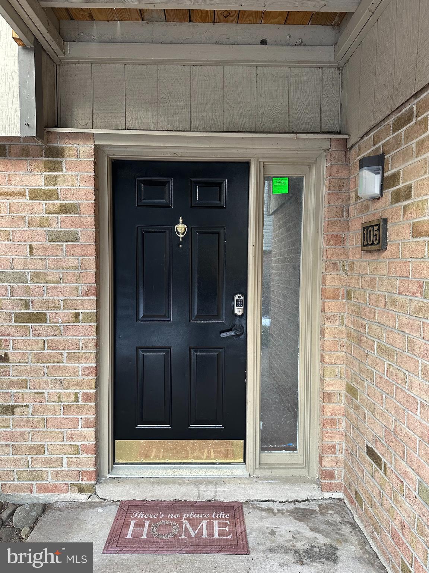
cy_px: 286
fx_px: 397
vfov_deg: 71.6
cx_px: 214
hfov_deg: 56.8
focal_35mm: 24
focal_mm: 6.86
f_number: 1.78
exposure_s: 1/121
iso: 200
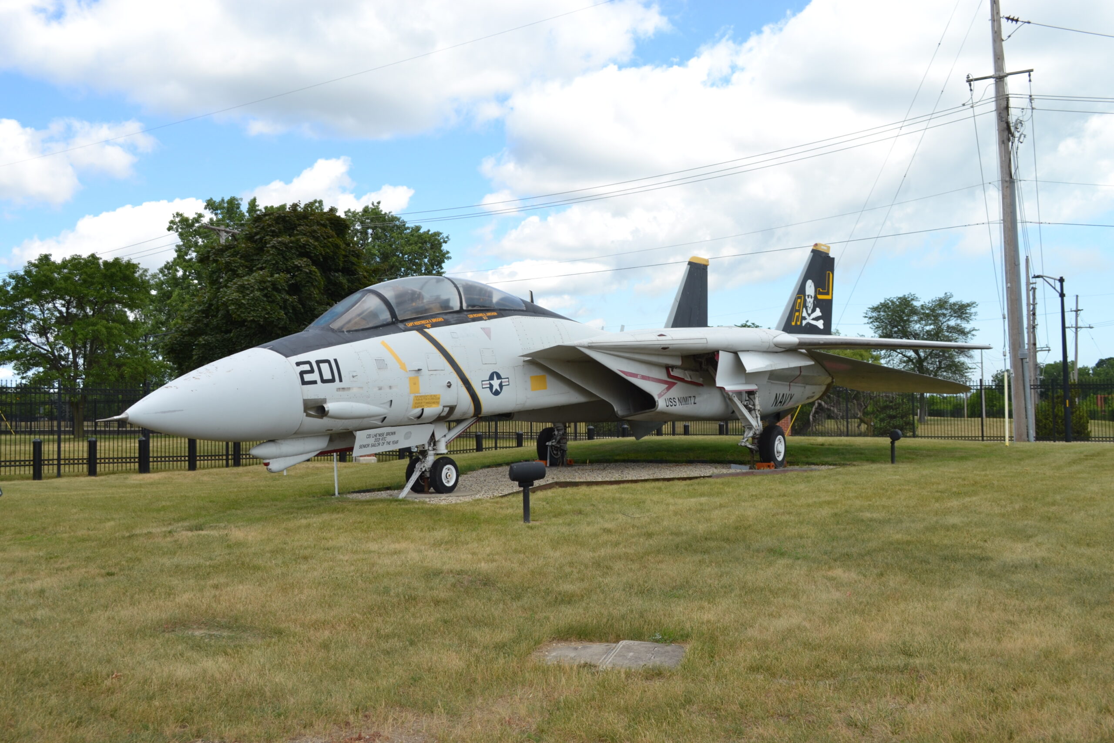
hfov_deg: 57.2
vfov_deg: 40.0
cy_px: 372
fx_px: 1021
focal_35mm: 33
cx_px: 557
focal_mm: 22
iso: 100
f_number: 8
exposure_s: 1/200
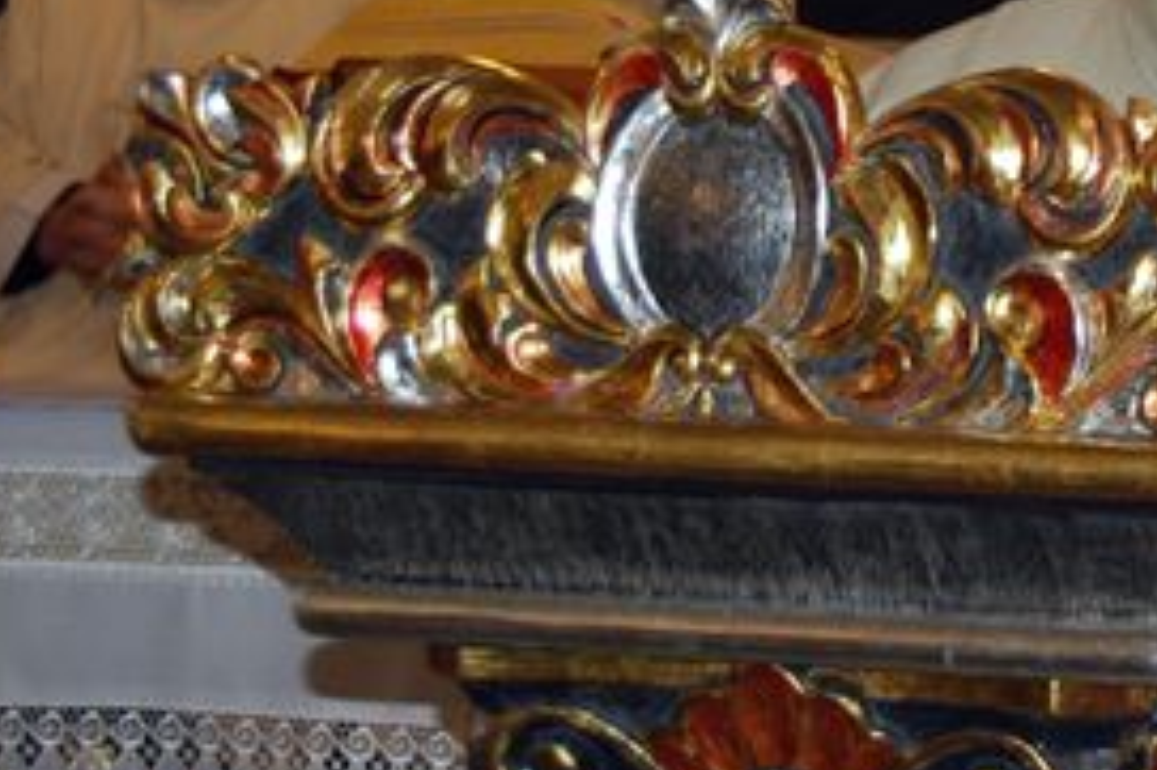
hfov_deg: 9.6
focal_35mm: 212
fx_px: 6818
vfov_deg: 6.4
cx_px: 1429
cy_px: -15
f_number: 5.6
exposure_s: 1/60
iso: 400
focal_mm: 55
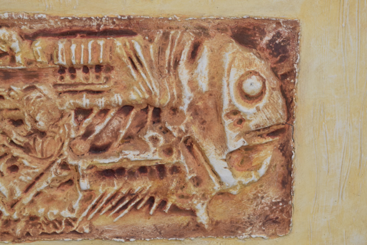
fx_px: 841
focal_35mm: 82
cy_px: 122
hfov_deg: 24.6
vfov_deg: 16.6
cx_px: 184
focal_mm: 55
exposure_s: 1/125
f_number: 8
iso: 800
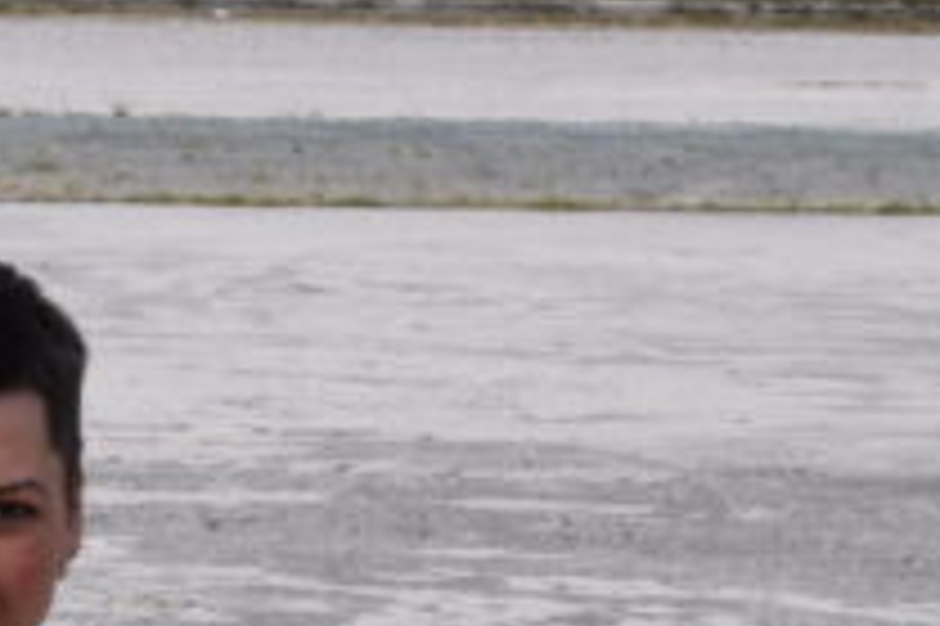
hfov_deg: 8.0
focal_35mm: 257
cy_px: 1439
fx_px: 6717
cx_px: -36
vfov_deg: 5.2
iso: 800
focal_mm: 35
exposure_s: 1/320
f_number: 14
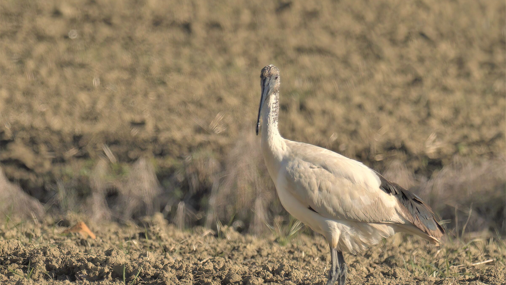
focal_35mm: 655
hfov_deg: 3.3
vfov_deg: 1.9
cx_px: 253
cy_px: 171
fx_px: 8788
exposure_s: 1/5000
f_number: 4
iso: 1250
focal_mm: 300
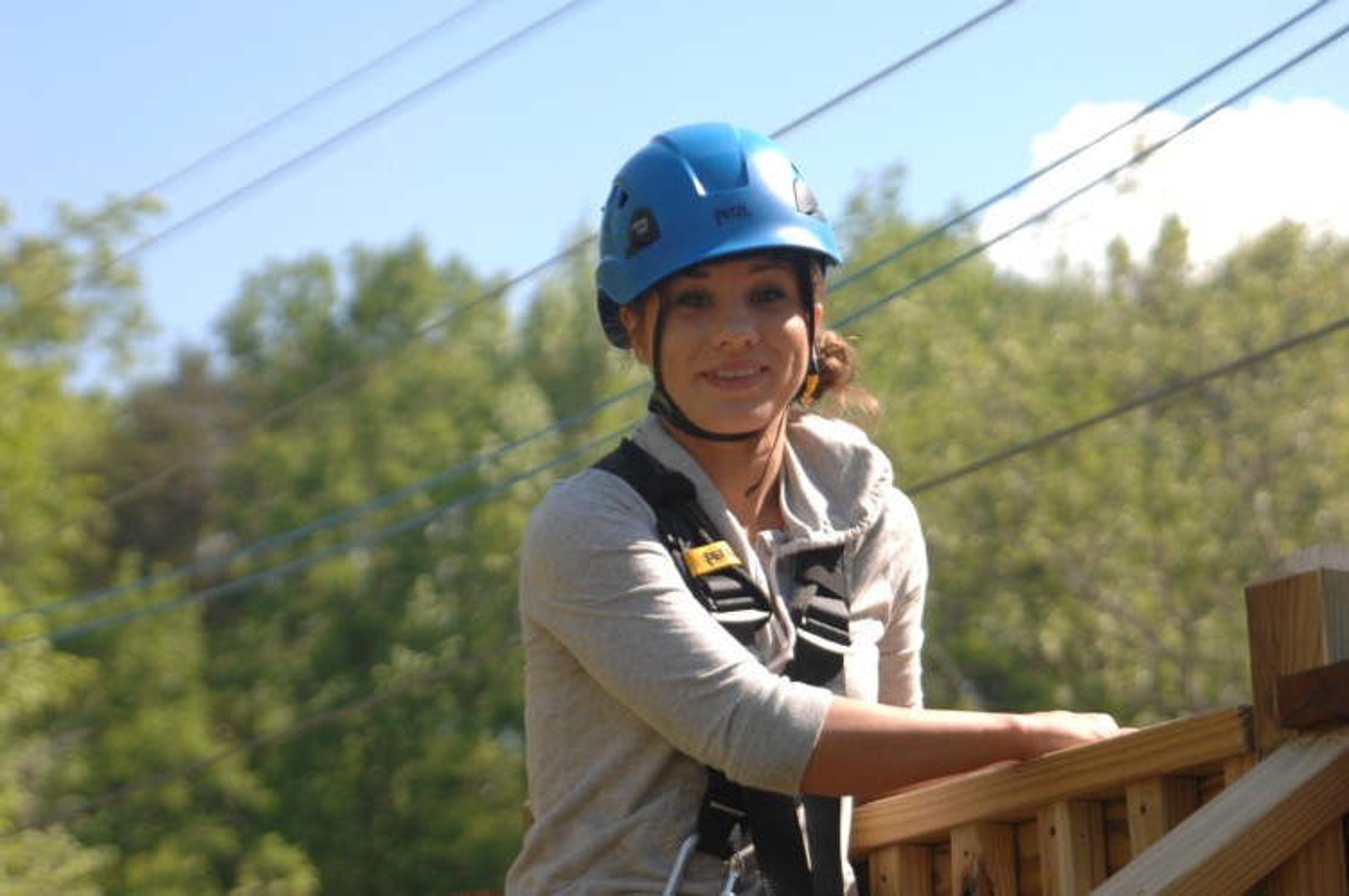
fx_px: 4379
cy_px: 448
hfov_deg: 17.5
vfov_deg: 11.7
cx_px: 674
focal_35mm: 117
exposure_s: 1/500
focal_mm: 78
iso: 250
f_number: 5
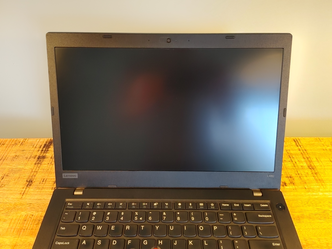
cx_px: 166
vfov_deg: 53.1
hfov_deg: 67.3
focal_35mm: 26
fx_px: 249
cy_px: 124
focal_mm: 4.81
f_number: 1.8
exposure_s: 1/50
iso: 200
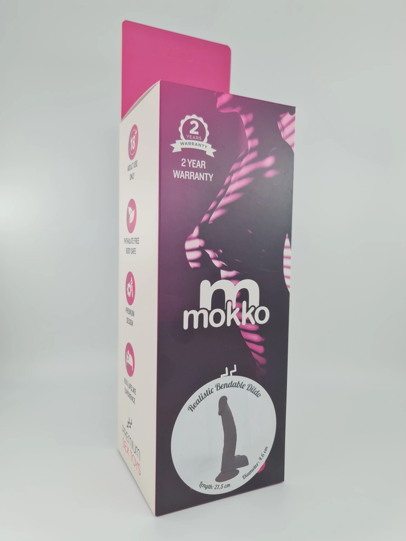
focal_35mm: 25
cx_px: 203
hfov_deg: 54.9
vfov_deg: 69.4
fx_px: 391
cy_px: 270
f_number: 1.8
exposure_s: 1/266
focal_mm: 7
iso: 50
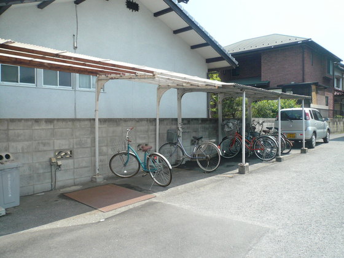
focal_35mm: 28
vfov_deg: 49.7
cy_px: 129
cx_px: 172
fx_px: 278
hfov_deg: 63.4
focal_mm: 4.6
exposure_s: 1/125
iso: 125
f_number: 8
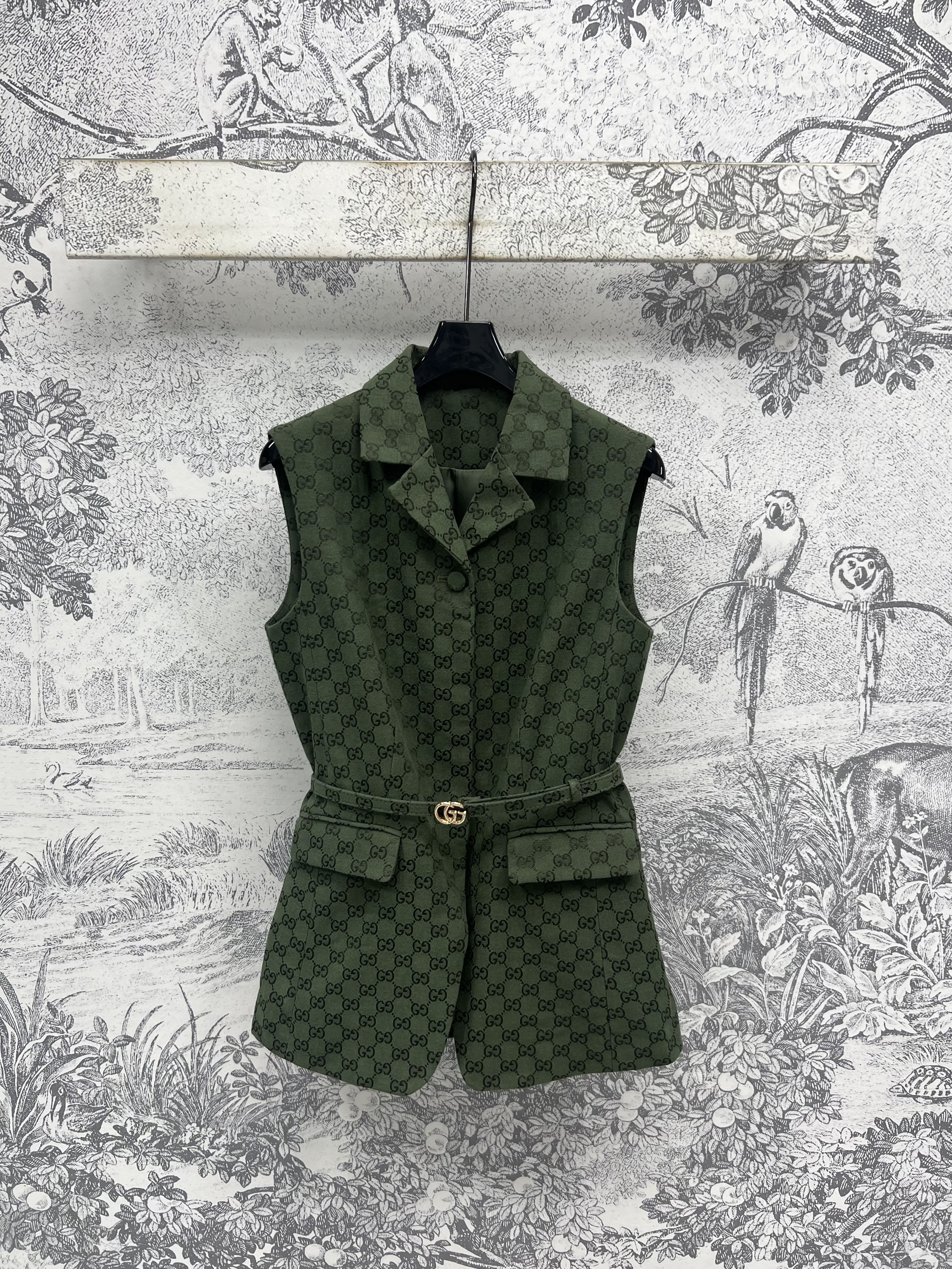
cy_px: 634
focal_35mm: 26
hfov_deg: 53.1
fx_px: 954
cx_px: 476
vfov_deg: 67.3
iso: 40
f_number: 1.5
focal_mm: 5.7
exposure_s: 1/233
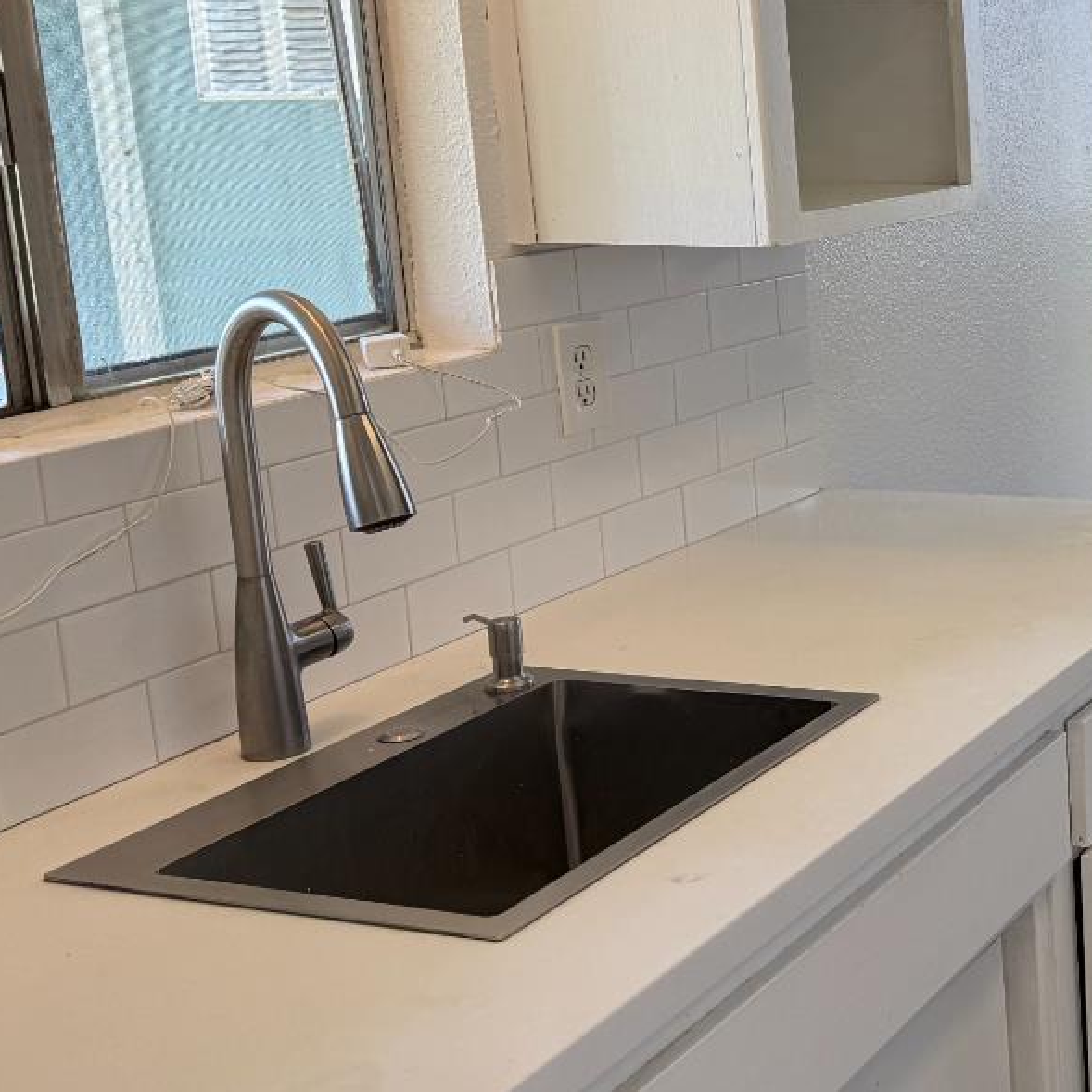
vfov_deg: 31.4
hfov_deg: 27.7
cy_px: 388
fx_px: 1927
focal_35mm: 54
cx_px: 1320
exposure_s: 1/270
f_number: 1.78
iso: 100
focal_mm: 6.76
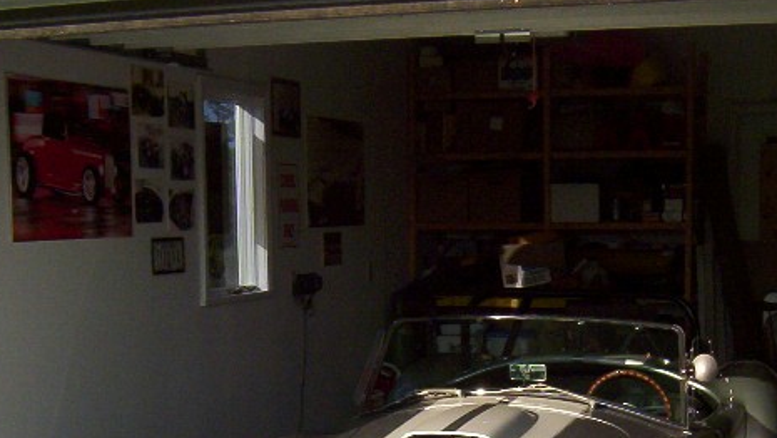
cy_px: 461
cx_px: 389
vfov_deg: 17.0
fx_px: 1422
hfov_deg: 30.6
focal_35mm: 69
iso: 100
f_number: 5.24
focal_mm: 5.54
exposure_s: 1/430
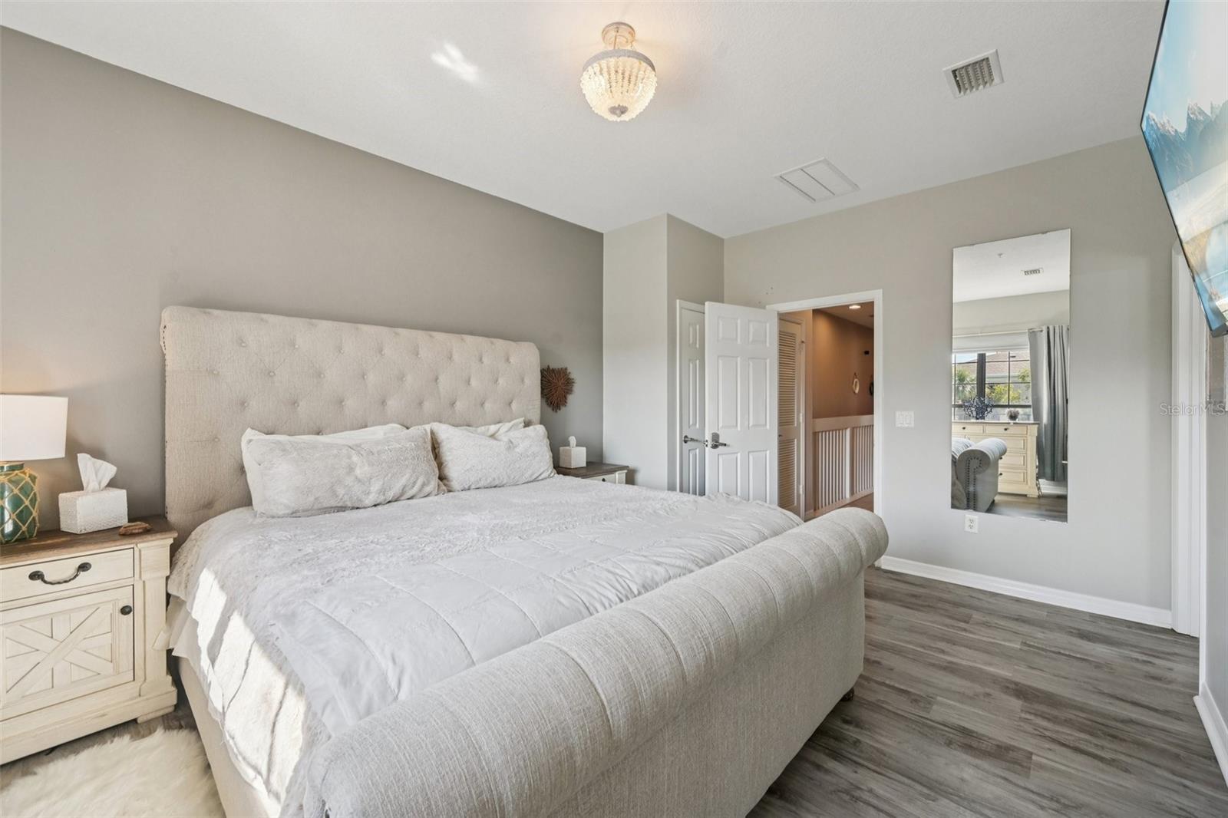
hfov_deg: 104.3
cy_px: 409
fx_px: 477
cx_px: 614
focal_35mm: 14
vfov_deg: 81.2
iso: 400
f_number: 8
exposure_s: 1/100
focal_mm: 14
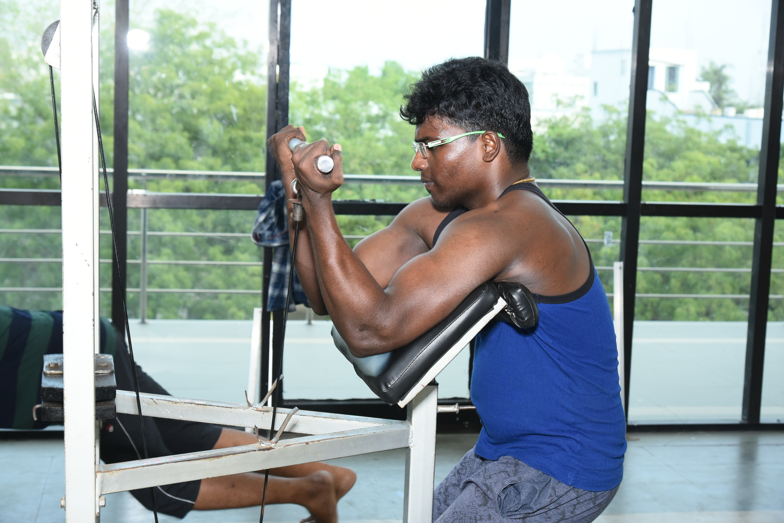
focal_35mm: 62
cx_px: 392
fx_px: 1350
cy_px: 262
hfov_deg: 32.4
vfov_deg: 21.9
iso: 1600
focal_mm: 62
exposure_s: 1/60
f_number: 7.1
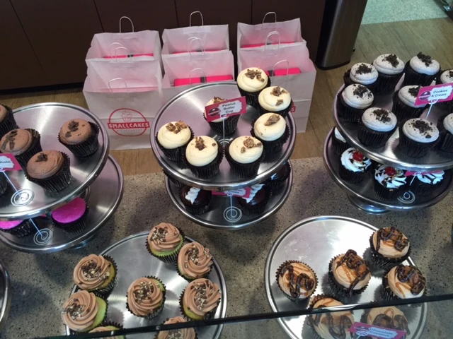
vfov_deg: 48.2
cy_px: 170
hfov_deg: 61.7
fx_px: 380
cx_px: 226
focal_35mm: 29
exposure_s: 1/30
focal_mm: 4.15
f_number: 2.2
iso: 50
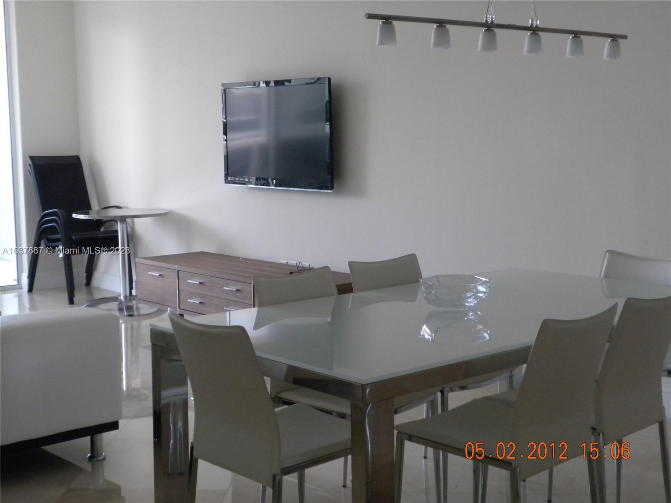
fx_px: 1008
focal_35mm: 52
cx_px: 336
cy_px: 252
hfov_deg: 36.8
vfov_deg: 28.0
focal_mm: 9.1
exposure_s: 1/59.2
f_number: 4.3
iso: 400
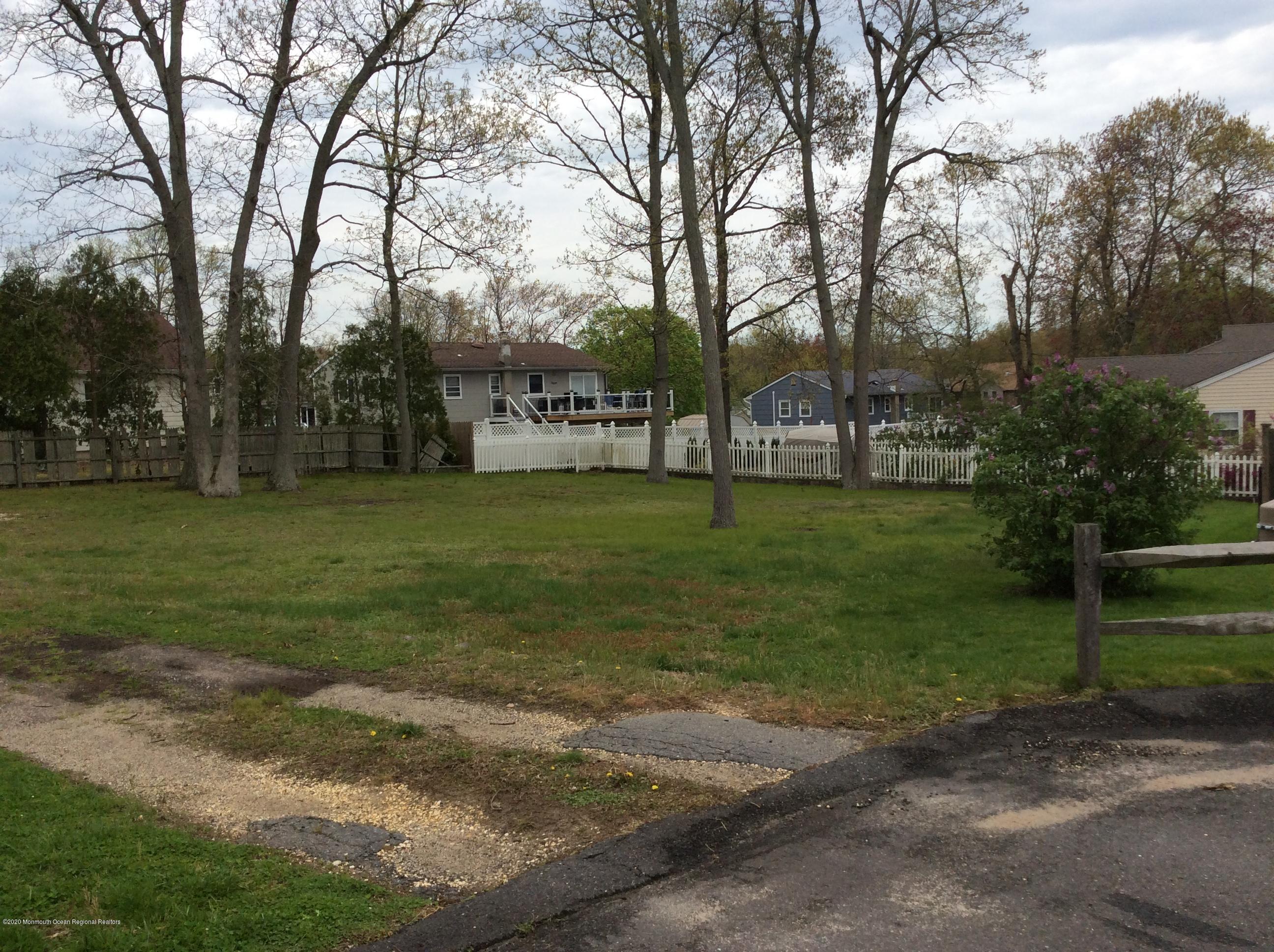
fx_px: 1176
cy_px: 476
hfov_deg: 56.9
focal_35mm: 32
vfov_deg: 44.1
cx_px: 637
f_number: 2.4
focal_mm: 3.3
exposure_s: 1/1271
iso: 32
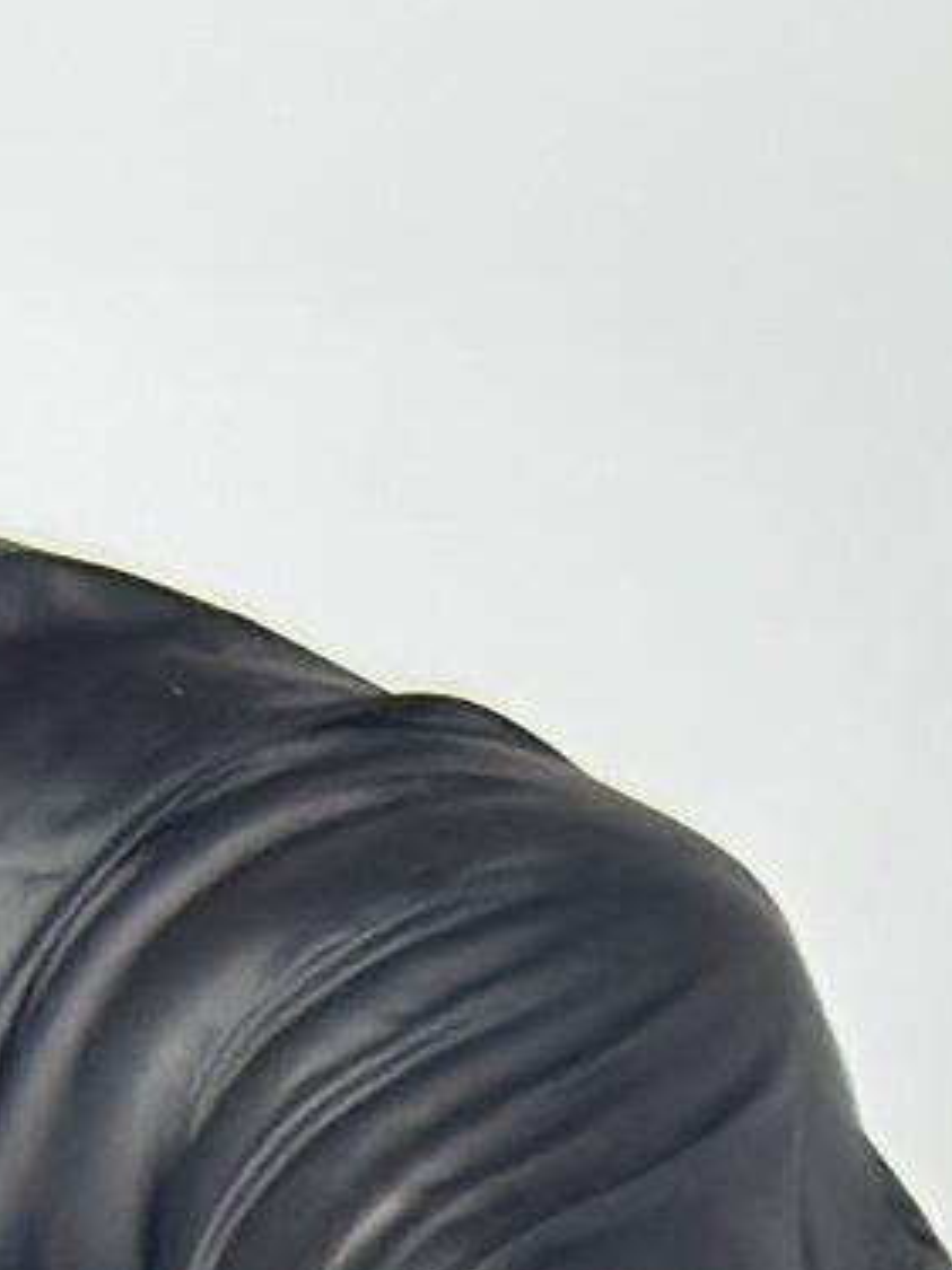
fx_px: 12034
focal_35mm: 328
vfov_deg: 5.6
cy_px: 4193
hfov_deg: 4.4
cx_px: 2842
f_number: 1.78
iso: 125
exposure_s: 1/111
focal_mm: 6.86
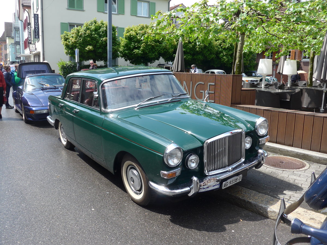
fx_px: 293
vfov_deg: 45.4
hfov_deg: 58.4
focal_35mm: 31
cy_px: 122
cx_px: 164
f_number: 2.8
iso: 80
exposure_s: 1/640
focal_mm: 6.5
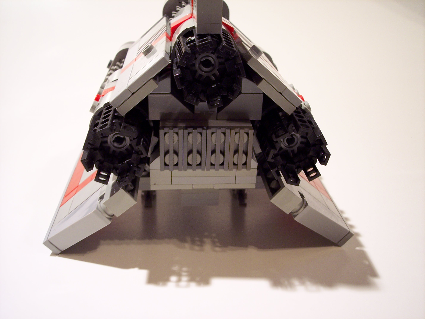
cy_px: 160
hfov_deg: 47.9
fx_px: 479
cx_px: 212
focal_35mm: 39
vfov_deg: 36.8
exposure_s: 1
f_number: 4.8
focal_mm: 8
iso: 100
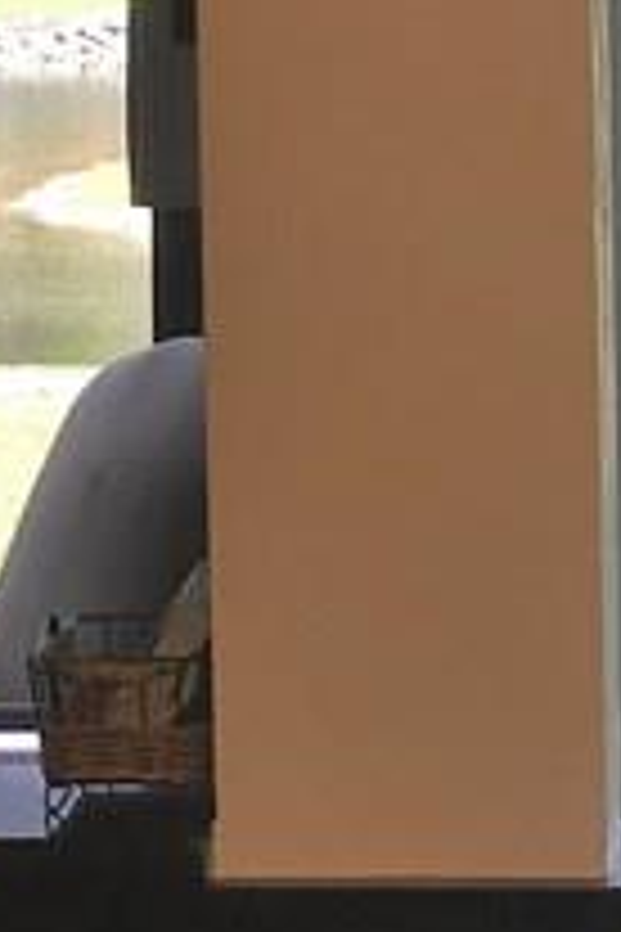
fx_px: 3855
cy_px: -47
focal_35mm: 149
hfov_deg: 9.2
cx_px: 513
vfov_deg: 13.5
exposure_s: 1/122
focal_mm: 4.15
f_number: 2.2
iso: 25
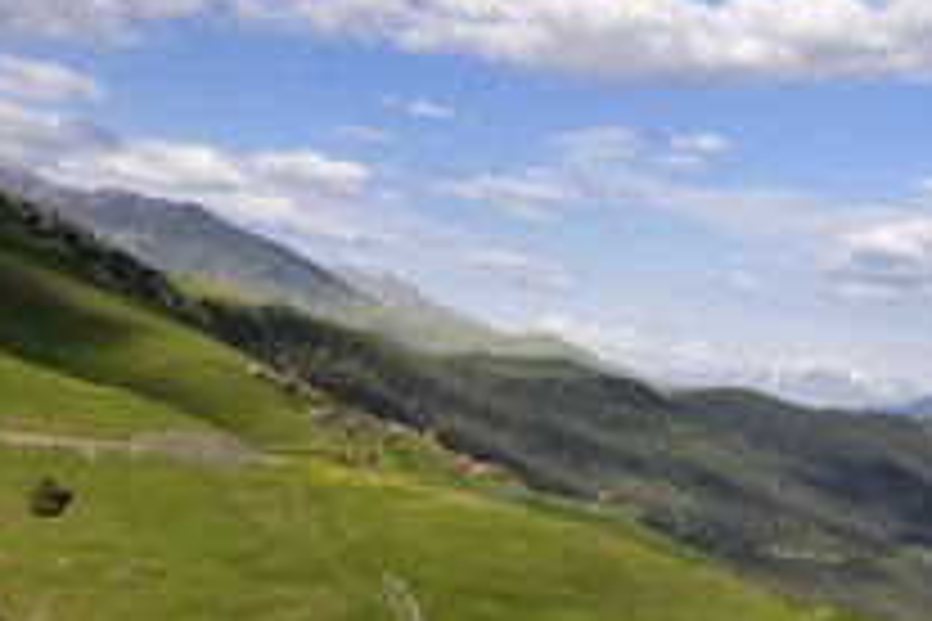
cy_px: 576
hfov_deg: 25.2
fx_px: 1993
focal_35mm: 77
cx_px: 896
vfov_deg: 17.4
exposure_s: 1/1600
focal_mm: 38
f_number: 9
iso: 640
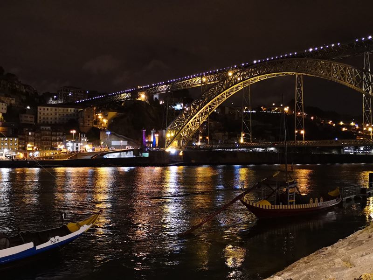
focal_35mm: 36
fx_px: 388
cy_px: 140
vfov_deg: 39.7
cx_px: 186
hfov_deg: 51.4
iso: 1000
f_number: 1.8
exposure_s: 4
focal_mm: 3.95
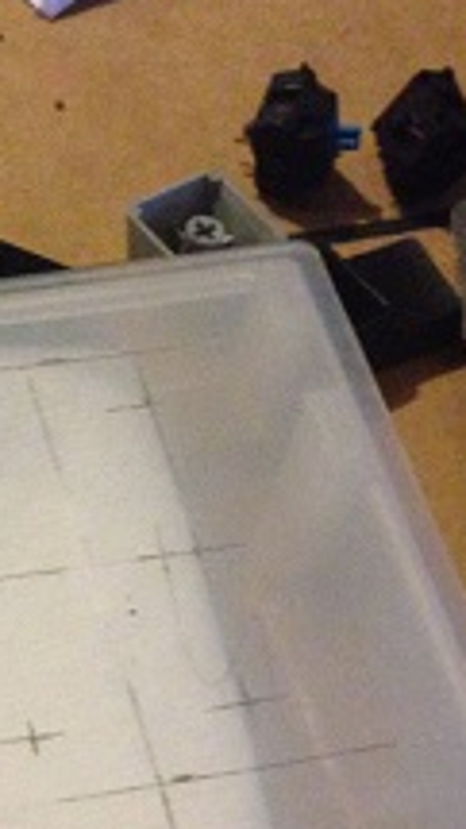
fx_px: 1801
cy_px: 667
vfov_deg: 25.4
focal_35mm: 82
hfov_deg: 14.5
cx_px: -4
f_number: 2.4
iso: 640
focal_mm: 4.12
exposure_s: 1/15
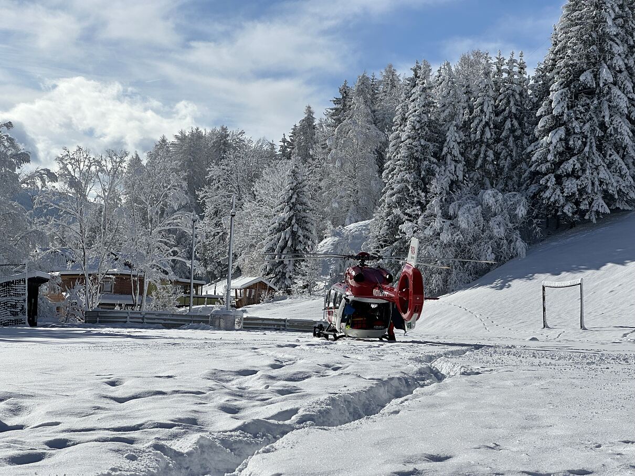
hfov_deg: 25.3
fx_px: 1412
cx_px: 318
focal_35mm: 77
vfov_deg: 19.1
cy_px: 238
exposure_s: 1/3534
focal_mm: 9
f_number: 2.8
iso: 32
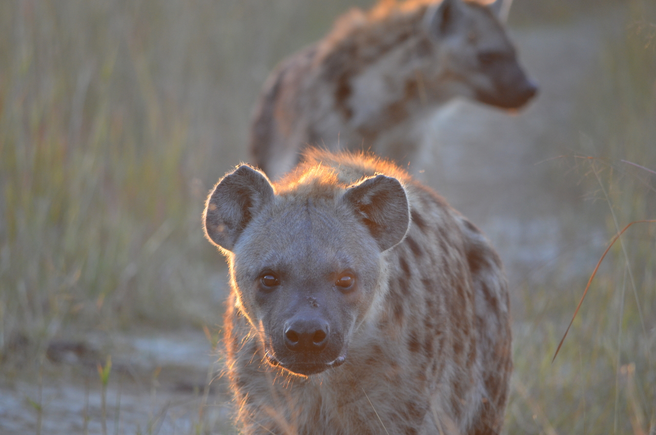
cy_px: 218
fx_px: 8184
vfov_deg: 3.0
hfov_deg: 4.6
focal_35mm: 450
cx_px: 328
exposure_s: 1/160
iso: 800
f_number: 5.6
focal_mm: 300
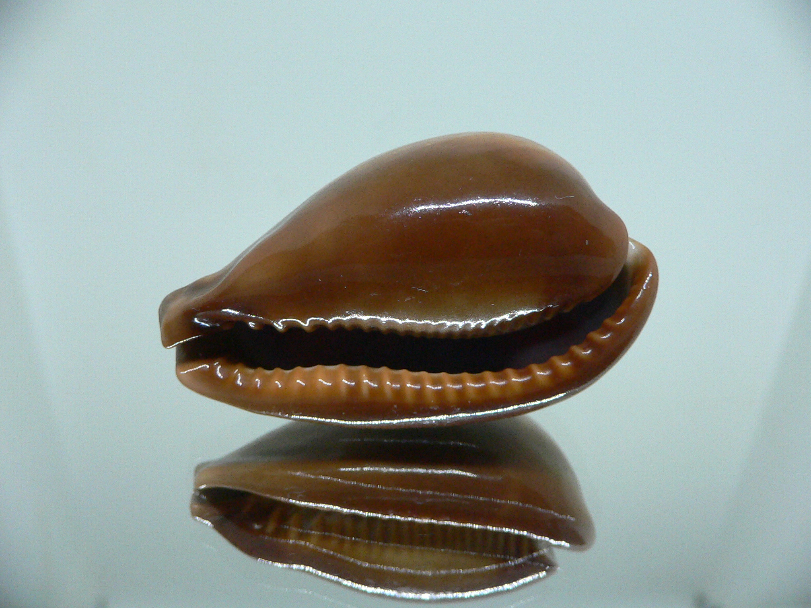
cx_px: 406
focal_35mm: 35
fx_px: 820
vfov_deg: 40.7
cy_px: 304
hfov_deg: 52.6
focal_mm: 4.6
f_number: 2.8
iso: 200
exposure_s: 1/40
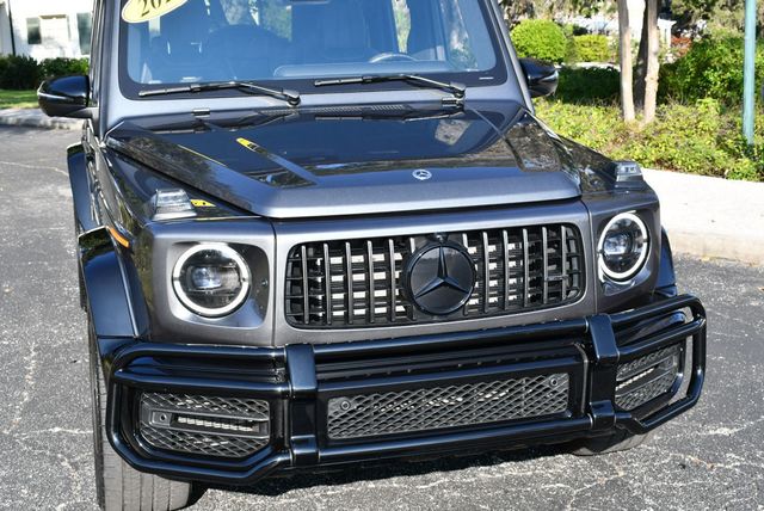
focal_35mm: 56
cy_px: 256
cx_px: 382
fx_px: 1189
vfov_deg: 24.2
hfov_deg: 35.6
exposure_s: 1/250
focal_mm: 28
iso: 200
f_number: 7.1
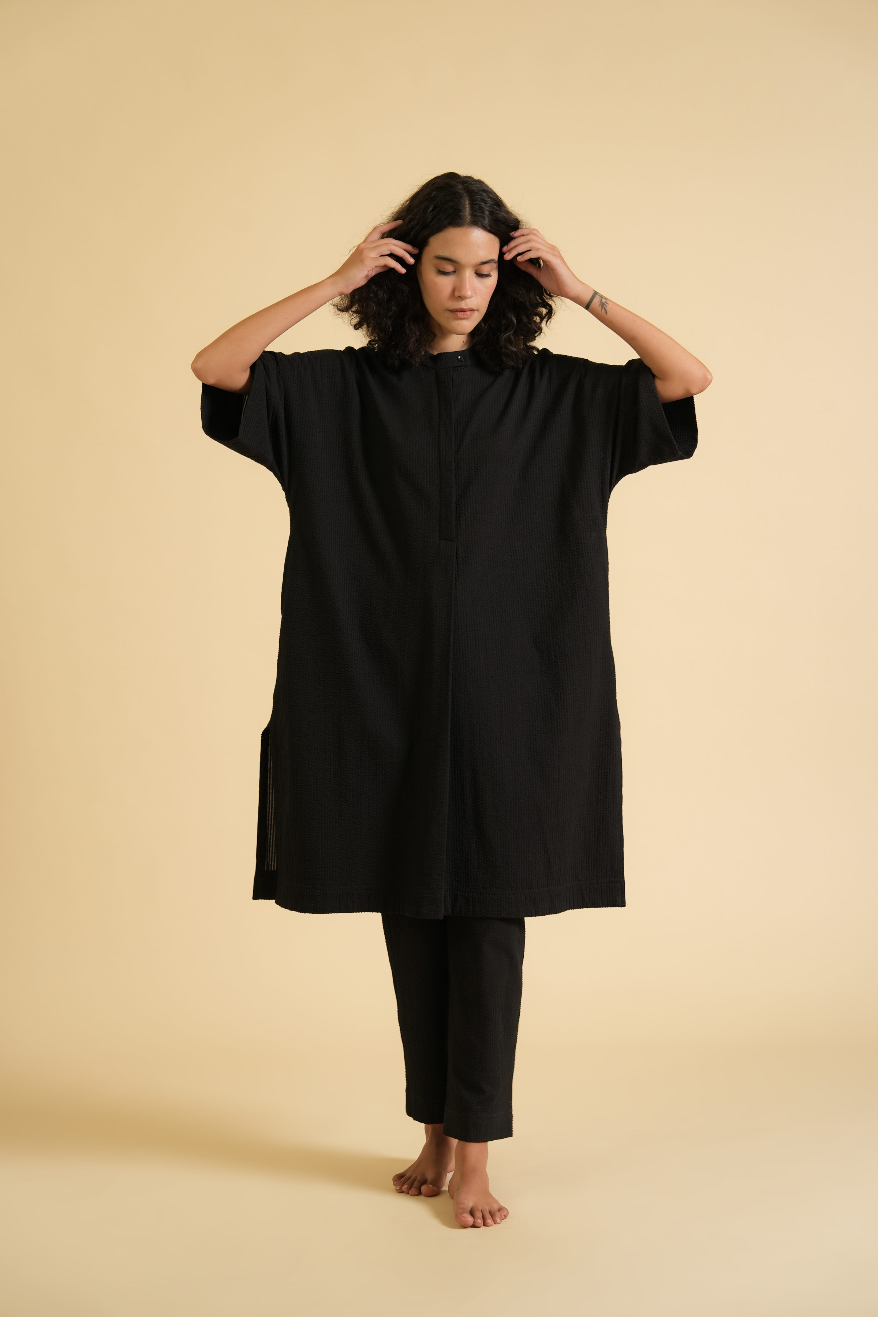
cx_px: 439
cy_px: 658
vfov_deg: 30.1
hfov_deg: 20.3
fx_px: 2451
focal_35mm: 67
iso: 500
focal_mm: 67
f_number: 4.5
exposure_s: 1/125
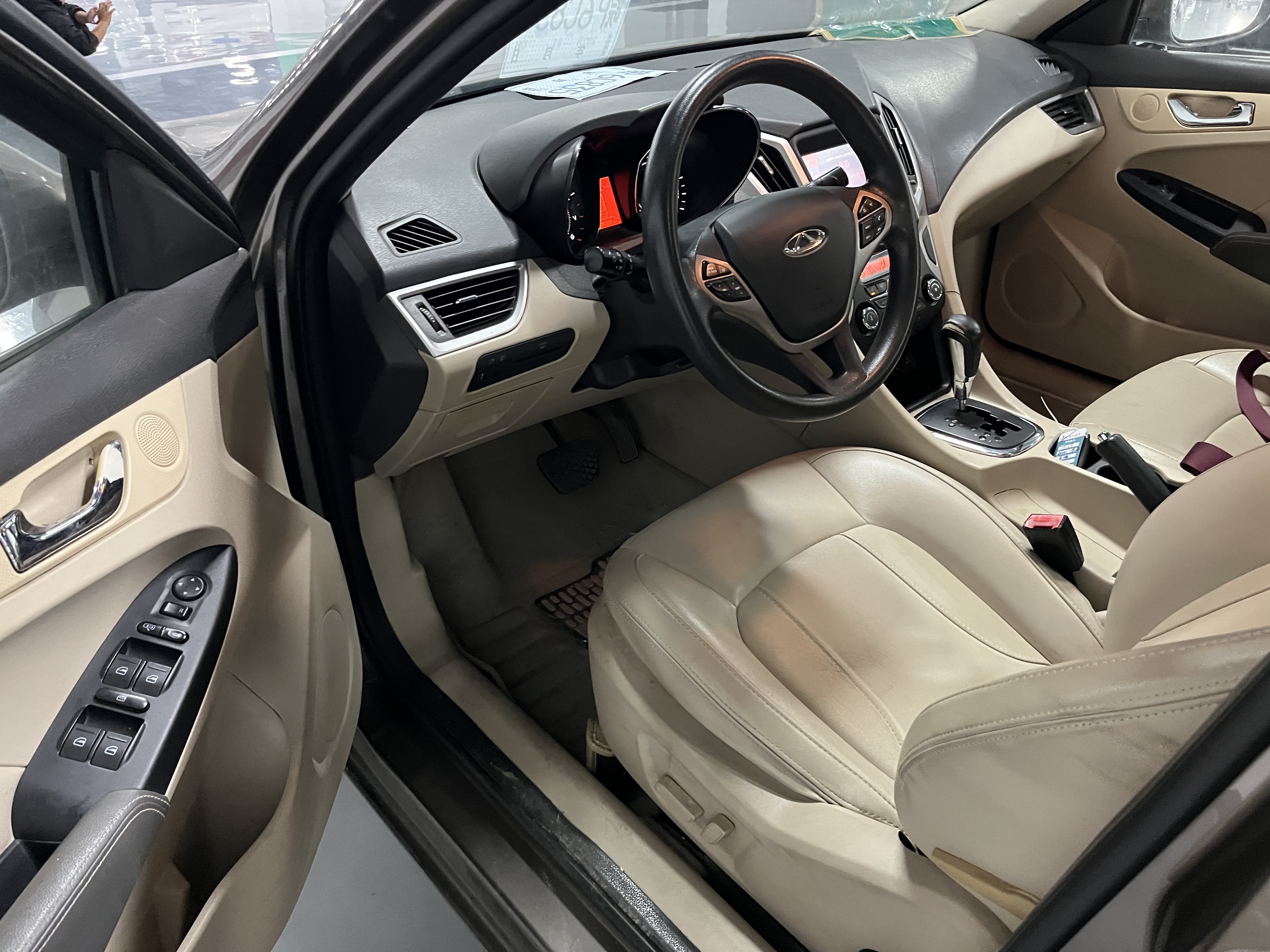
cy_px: 476
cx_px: 635
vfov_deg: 53.1
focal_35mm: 26
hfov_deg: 67.3
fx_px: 954
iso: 640
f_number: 1.6
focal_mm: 5.1
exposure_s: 1/40
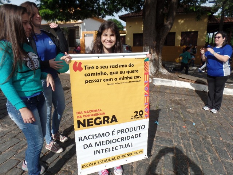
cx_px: 116
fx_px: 155
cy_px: 88
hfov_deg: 73.9
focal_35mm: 23
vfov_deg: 58.9
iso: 80
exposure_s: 1/750
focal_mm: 4.1
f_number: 3.5
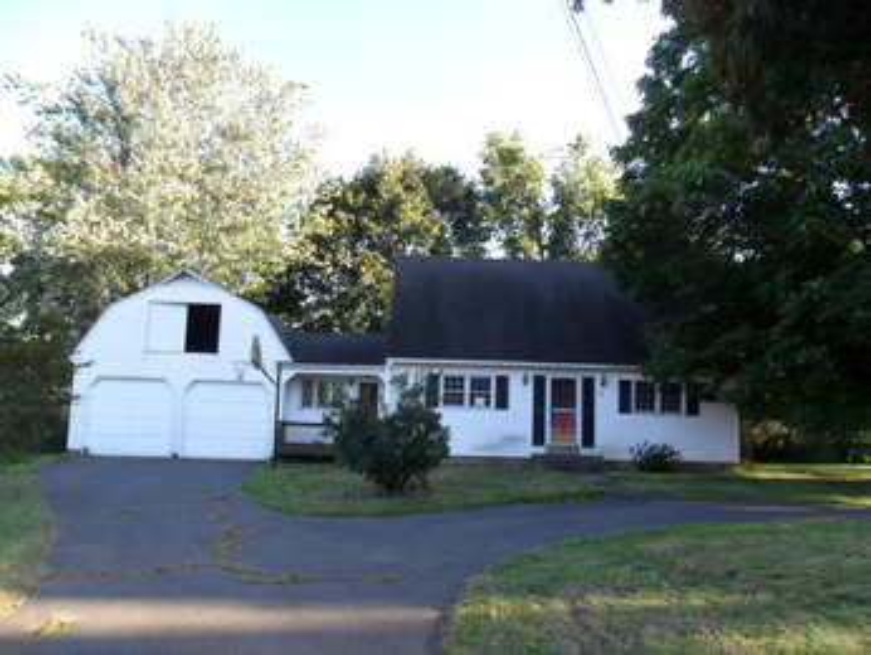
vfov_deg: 51.4
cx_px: 436
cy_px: 328
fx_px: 680
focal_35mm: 27
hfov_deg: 65.3
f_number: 3.5
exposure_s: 1/125
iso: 100
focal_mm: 4.9
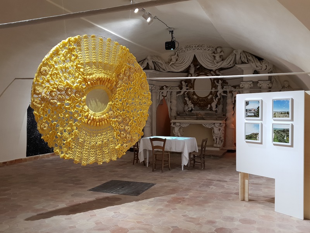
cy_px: 116
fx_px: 233
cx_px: 155
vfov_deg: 53.1
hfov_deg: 67.3
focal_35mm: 26
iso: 100
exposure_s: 1/50
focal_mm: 4.3
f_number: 1.5
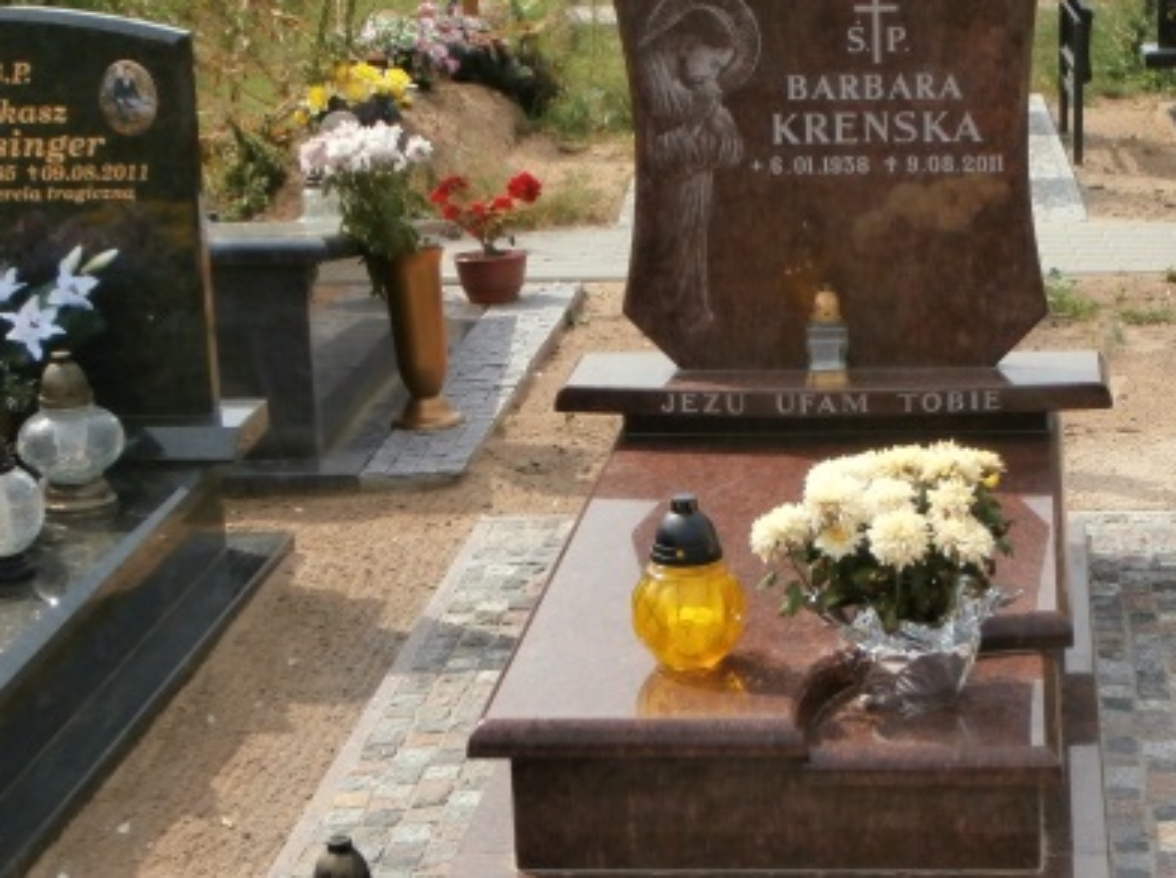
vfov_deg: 19.0
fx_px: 2612
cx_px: 893
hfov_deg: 25.1
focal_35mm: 77
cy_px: 567
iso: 100
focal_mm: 8.29
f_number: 4.2
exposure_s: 1/640
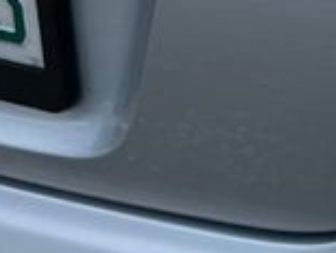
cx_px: 617
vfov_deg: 13.4
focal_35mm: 108
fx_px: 1050
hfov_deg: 15.5
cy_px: -35
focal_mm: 5.7
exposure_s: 1/7463
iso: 50
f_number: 1.5
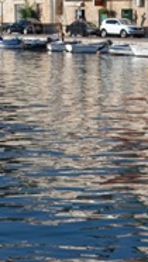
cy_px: -76
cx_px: -144
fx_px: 1127
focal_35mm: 162
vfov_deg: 12.8
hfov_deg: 7.2
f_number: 7.1
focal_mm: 24
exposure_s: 1/200
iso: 200
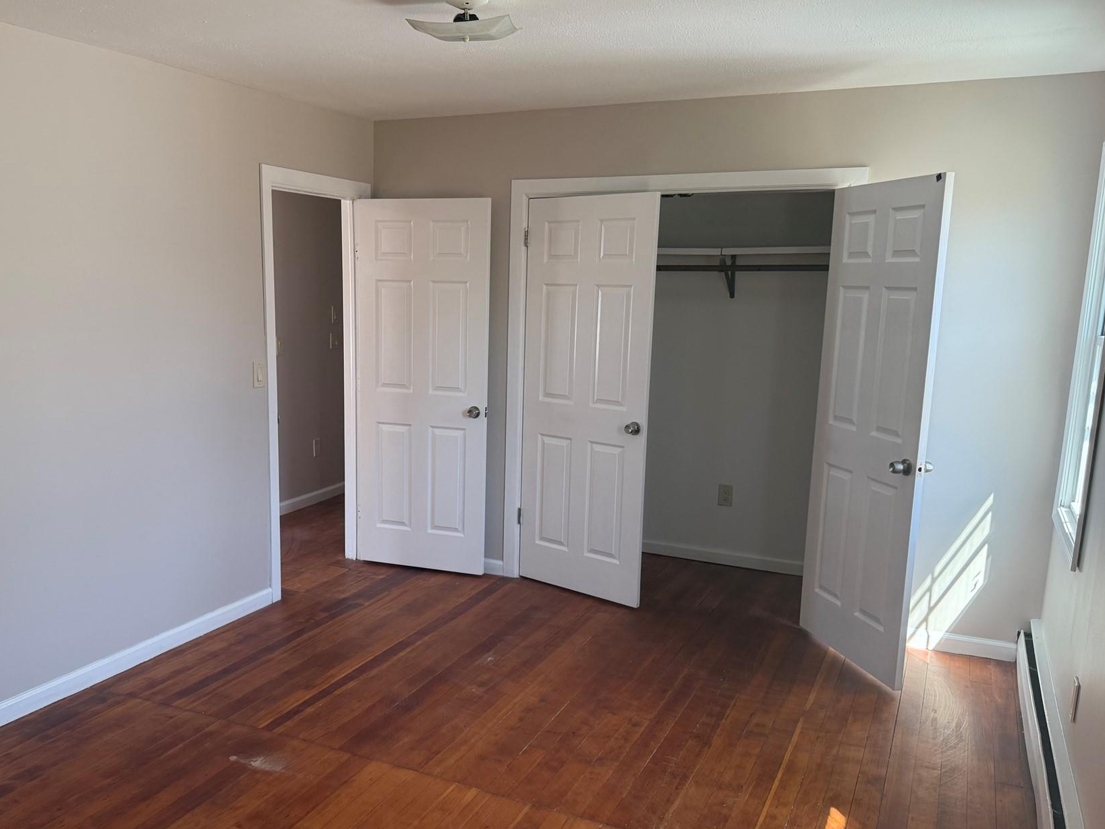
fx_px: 958
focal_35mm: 30
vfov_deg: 46.7
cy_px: 463
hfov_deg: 59.7
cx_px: 468
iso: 160
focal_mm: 6.76
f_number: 1.78
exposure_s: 1/138
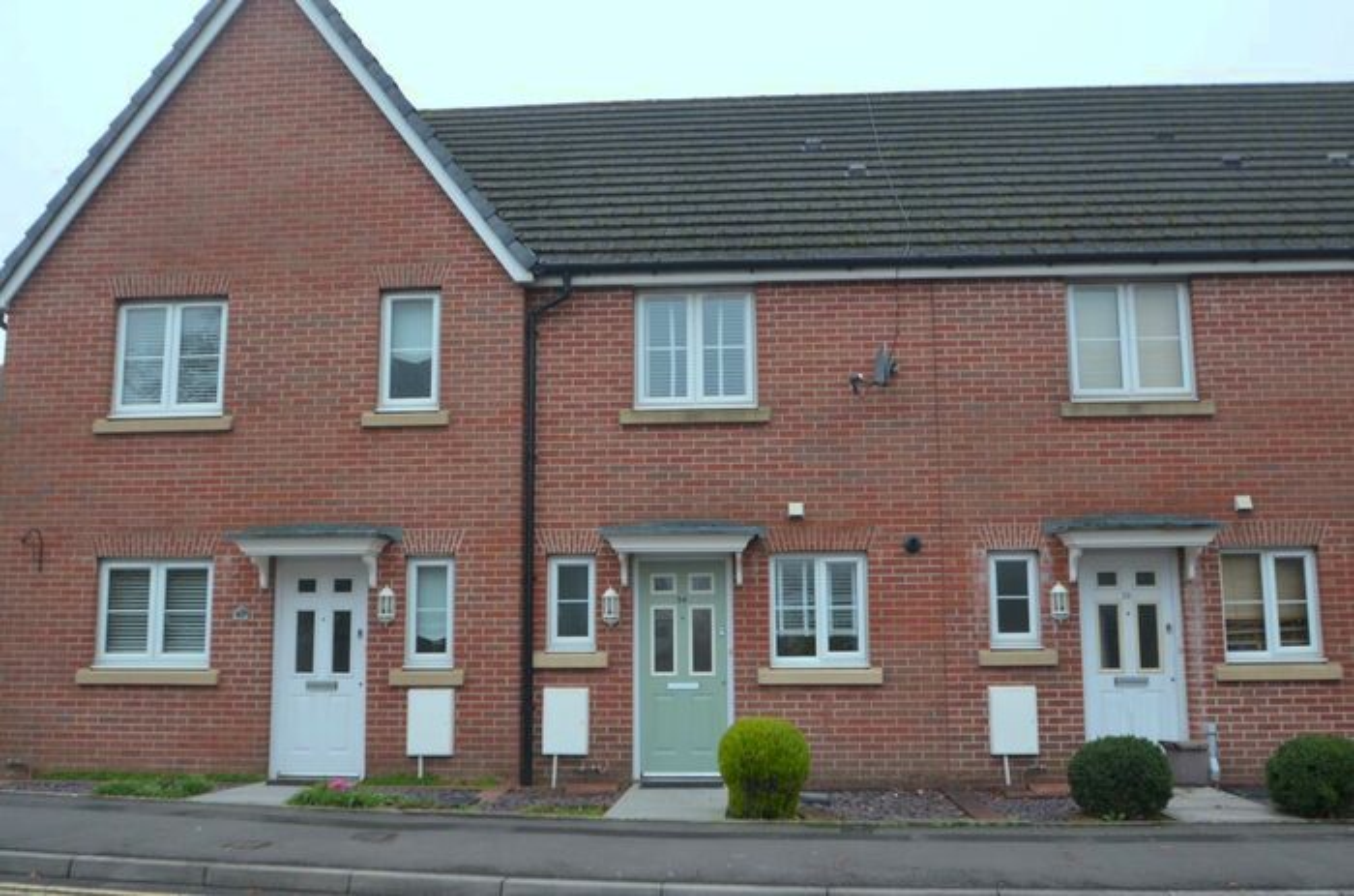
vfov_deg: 43.4
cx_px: 677
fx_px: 1126
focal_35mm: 30
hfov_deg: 62.1
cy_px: 448
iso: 400
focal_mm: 20
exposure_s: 1/80
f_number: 4.5
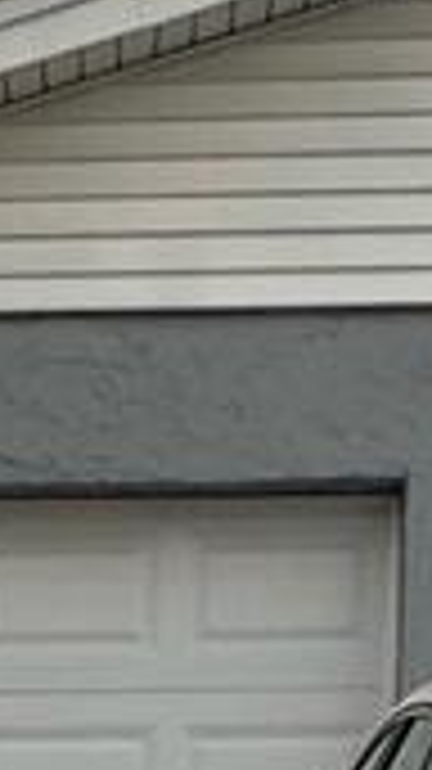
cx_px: -446
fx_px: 4364
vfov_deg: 9.4
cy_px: 1558
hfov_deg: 5.5
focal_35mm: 214
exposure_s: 1/225
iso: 20
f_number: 1.8
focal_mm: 3.99
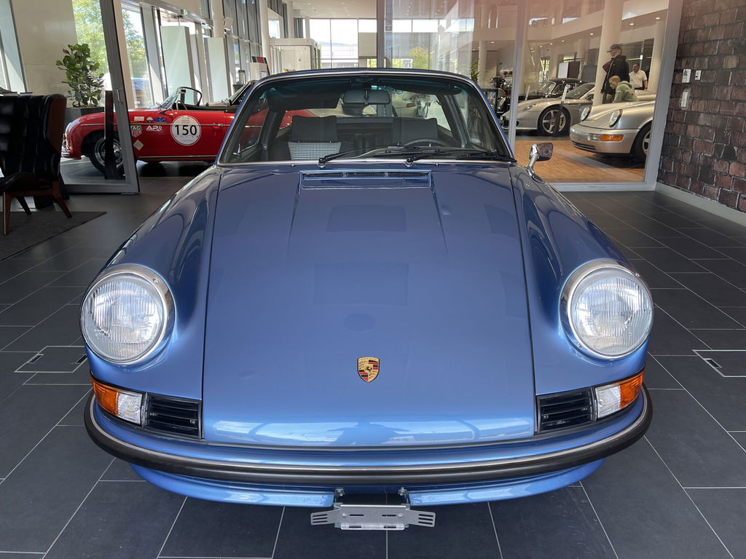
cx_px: 373
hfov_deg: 69.4
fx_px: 539
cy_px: 280
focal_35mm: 25
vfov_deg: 54.9
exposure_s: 1/121
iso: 50
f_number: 1.6
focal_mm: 5.1
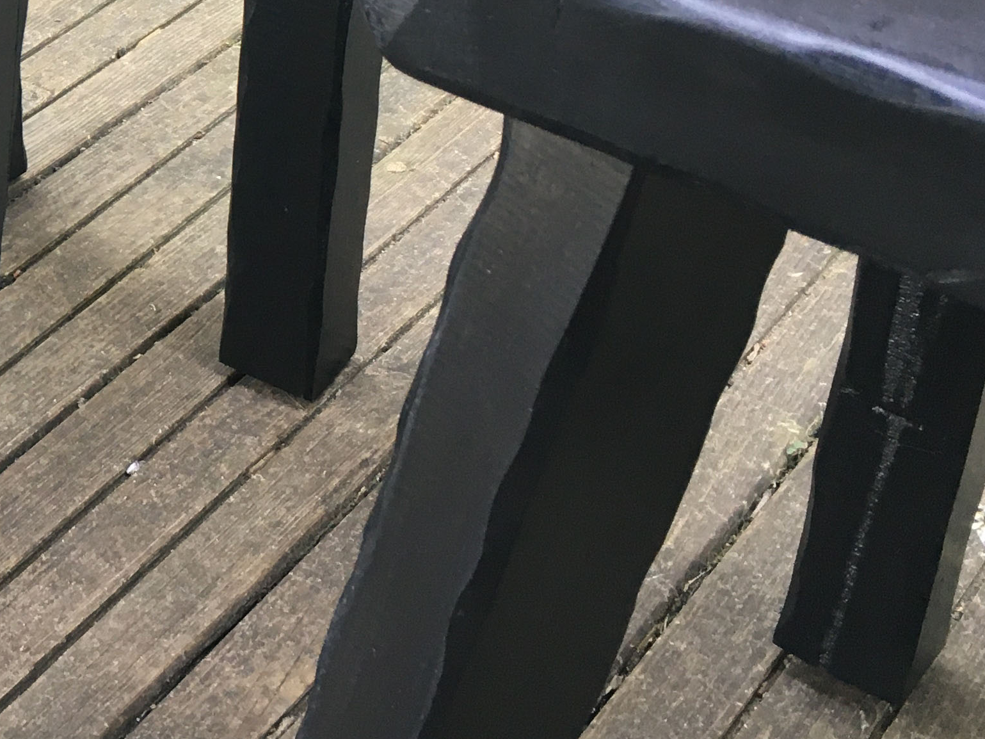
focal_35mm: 76
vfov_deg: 18.7
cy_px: -68
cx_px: -224
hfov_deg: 23.3
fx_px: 2162
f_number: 2.2
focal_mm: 4.15
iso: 32
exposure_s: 1/33
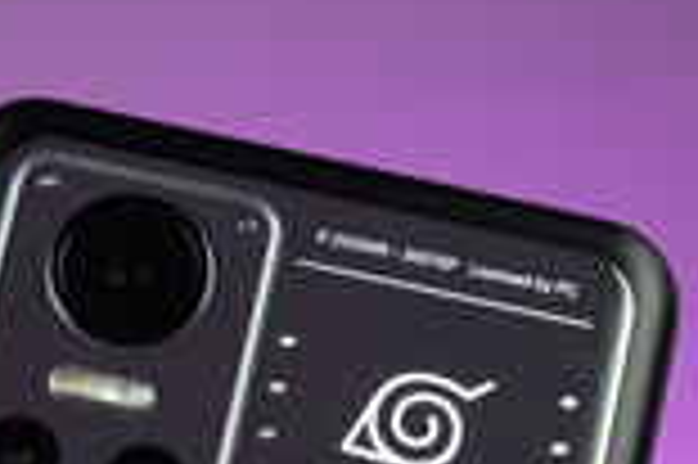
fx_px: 3293
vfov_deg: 7.9
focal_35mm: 170
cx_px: 248
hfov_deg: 12.1
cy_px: 710
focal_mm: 43
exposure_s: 1/160
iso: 1600
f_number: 8
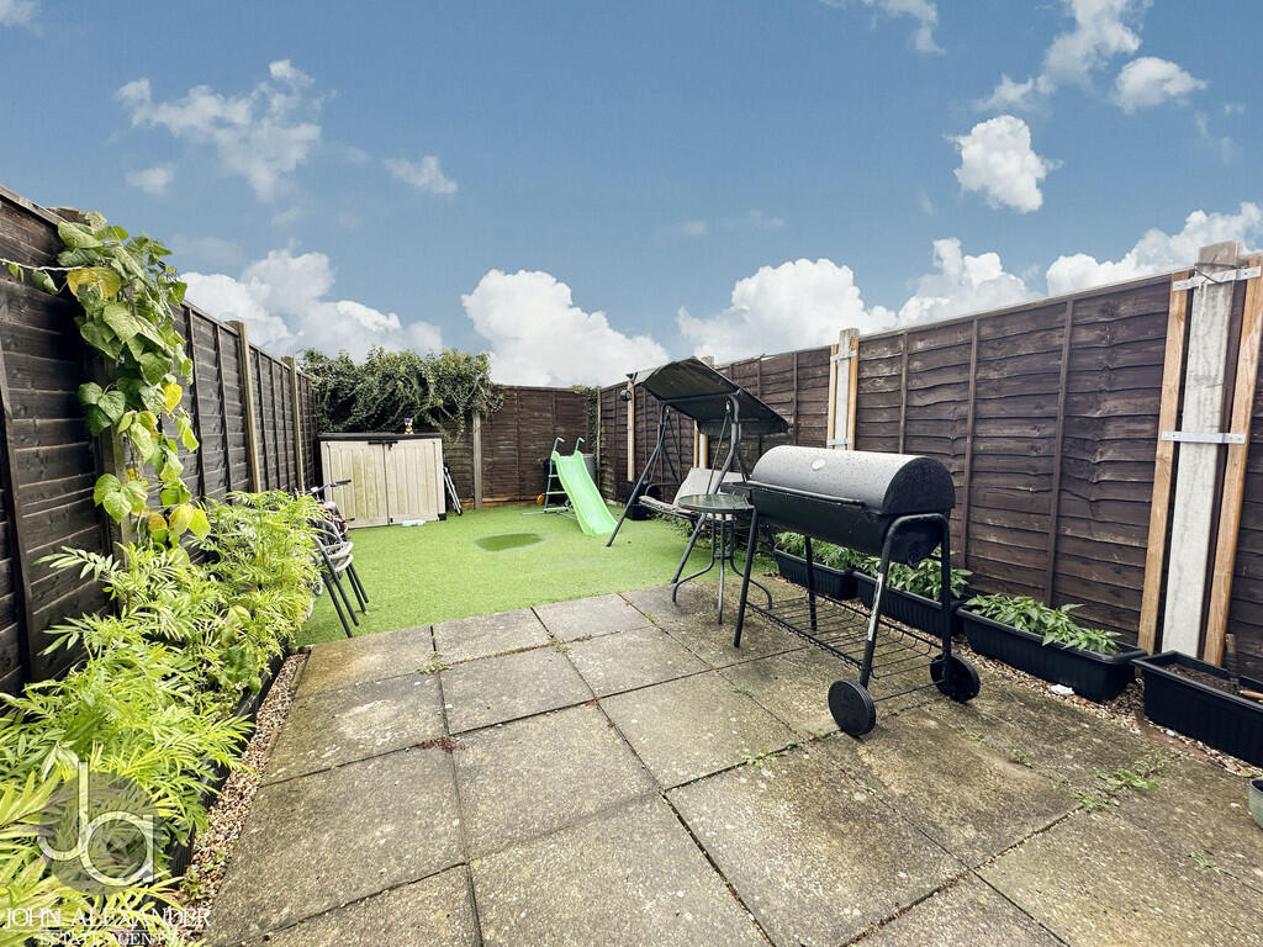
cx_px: 632
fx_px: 511
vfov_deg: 85.7
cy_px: 474
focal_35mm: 14
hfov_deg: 102.1
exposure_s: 1/280
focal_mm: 2.22
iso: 40
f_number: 2.2
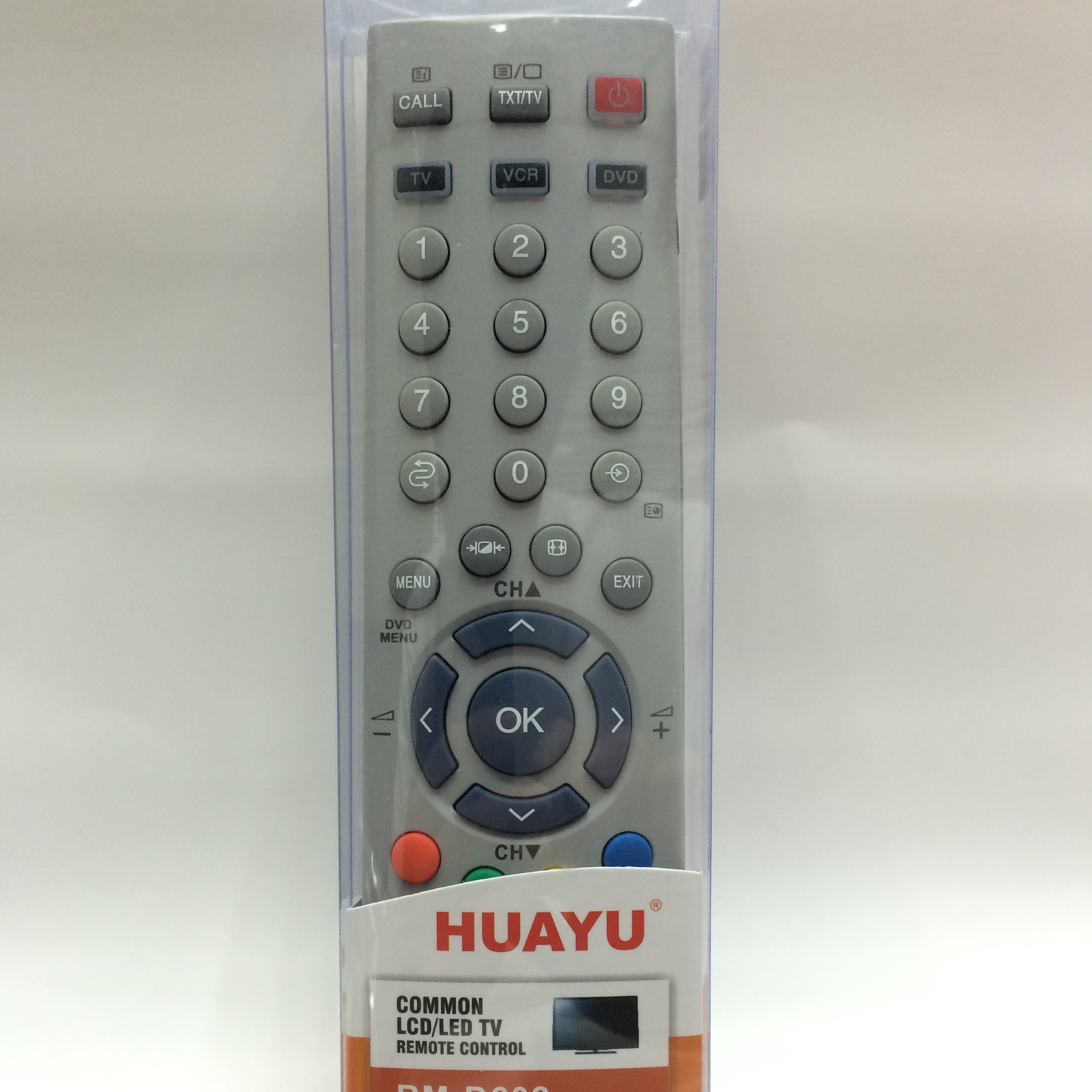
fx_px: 1249
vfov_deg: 46.9
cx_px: 535
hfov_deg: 47.2
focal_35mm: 35
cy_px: 660
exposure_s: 1/33
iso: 100
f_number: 2.2
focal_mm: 4.15
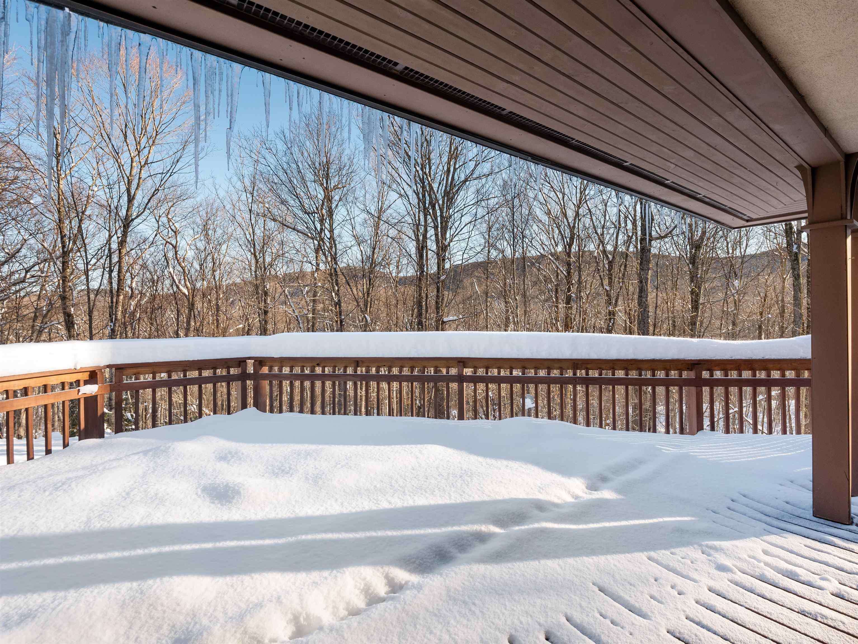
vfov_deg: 78.2
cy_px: 322
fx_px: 397
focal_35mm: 16
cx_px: 429
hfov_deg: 94.5
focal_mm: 8
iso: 200
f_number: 3.2
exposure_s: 1/160
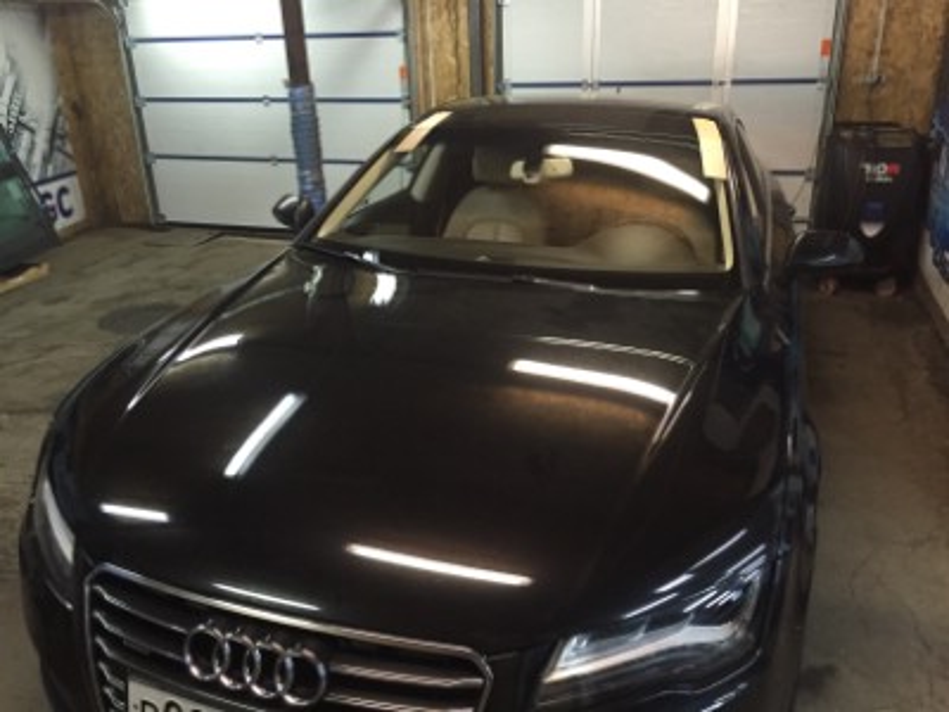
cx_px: 474
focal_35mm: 29
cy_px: 356
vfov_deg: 48.2
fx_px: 795
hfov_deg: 61.7
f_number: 2.2
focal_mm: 4.15
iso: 250
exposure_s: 1/33
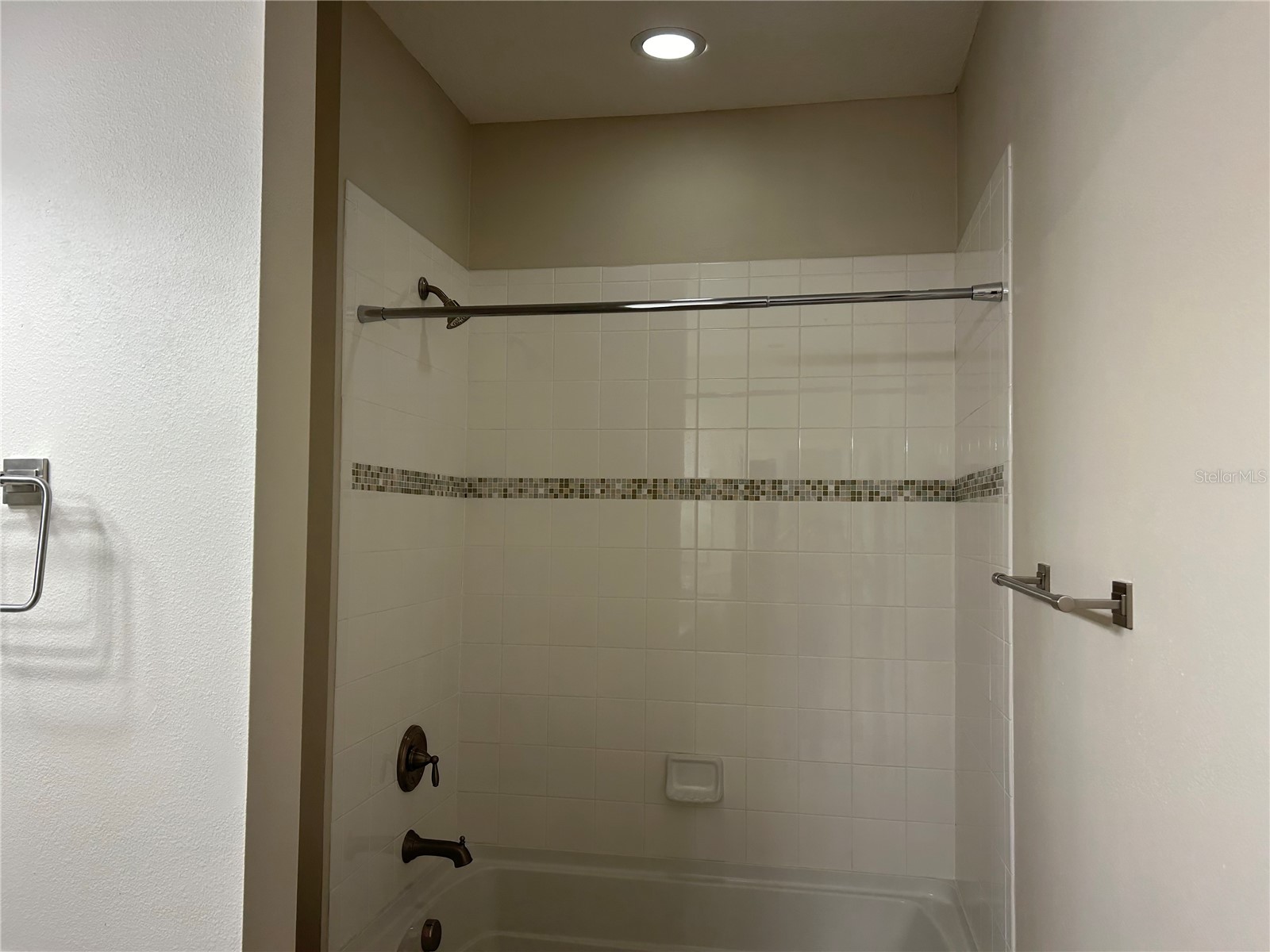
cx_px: 635
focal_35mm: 26
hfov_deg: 67.3
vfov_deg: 53.1
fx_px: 954
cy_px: 476
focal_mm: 5.7
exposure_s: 1/120
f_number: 1.5
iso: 64
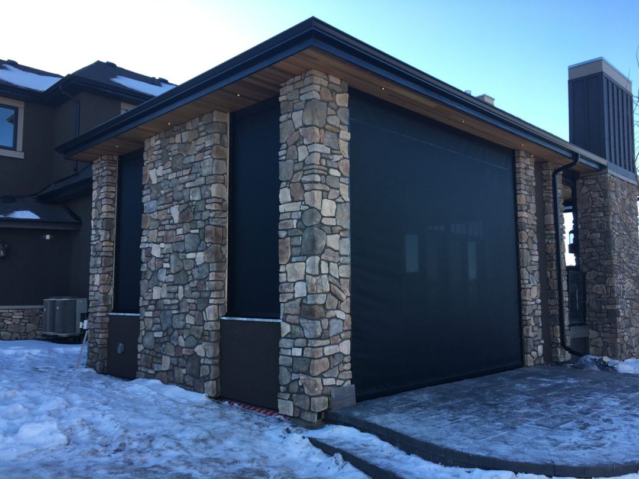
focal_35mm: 29
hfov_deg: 61.7
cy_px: 240
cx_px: 320
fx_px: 535
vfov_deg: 48.2
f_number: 2.2
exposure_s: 1/351
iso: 25
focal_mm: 4.15
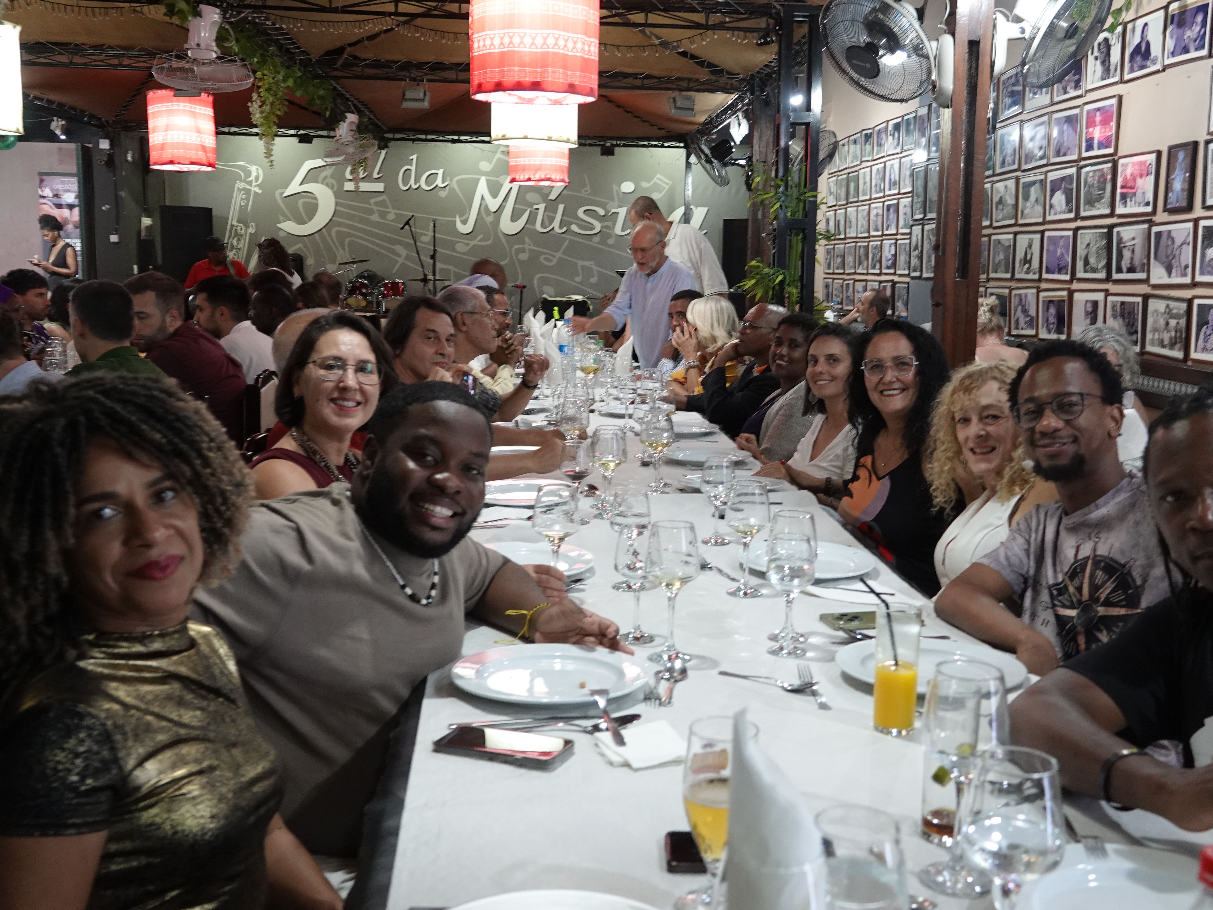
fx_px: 1191
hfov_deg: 53.8
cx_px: 685
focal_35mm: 34
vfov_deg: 41.8
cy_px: 451
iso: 800
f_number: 2.8
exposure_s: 1/30
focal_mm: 11.26
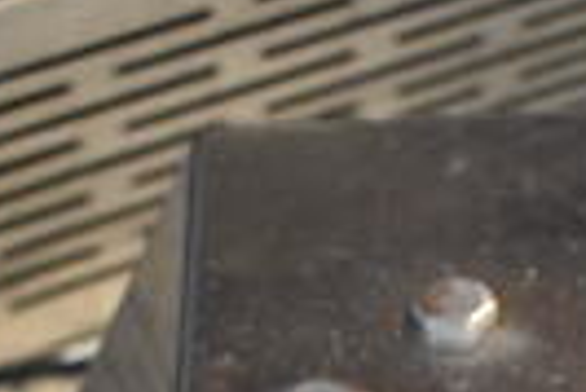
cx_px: 441
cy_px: 876
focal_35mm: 124
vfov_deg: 10.0
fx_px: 2021
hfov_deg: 16.4
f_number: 3.5
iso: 2200
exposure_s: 1/125
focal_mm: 18
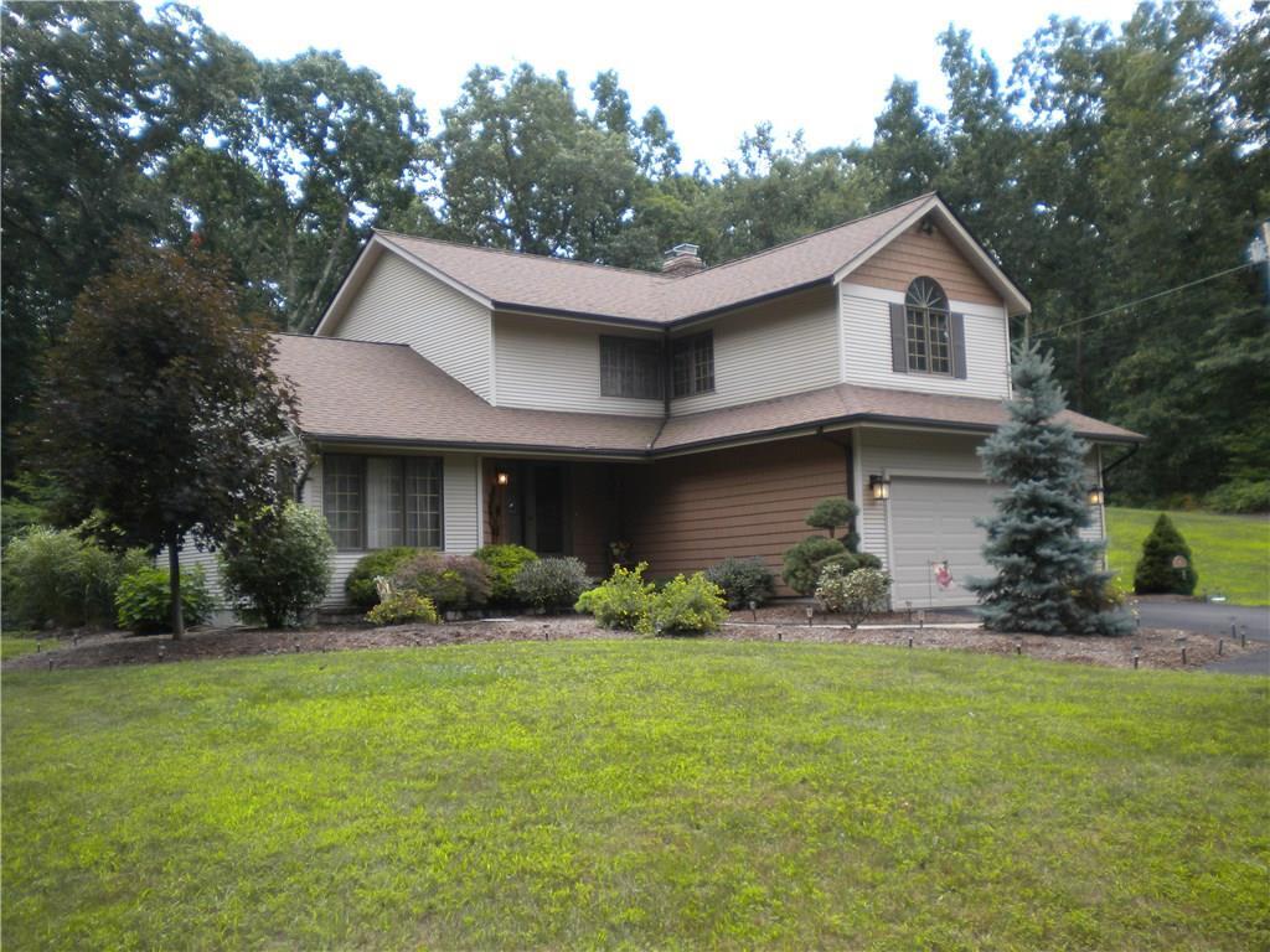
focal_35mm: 35
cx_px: 635
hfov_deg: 52.6
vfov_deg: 40.7
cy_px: 476
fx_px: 1284
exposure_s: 1/354
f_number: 3.1
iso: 80
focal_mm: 6.3
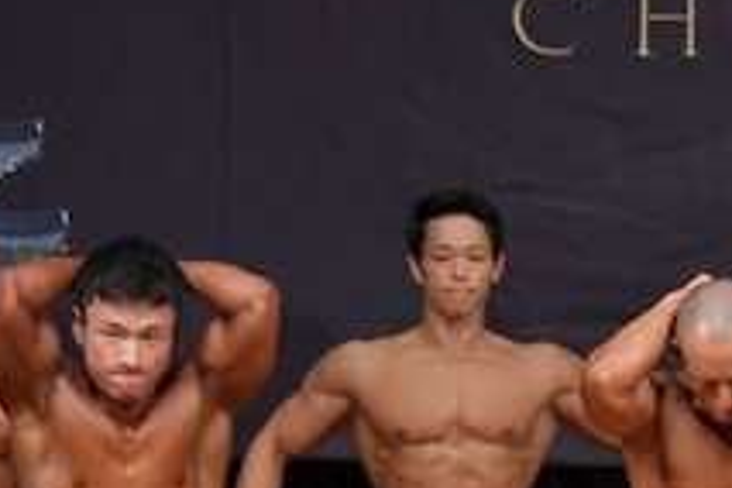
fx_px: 13521
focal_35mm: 665
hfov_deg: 3.1
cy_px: 735
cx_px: 1074
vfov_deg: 2.1
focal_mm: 122
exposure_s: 1/400
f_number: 5.6
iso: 4000
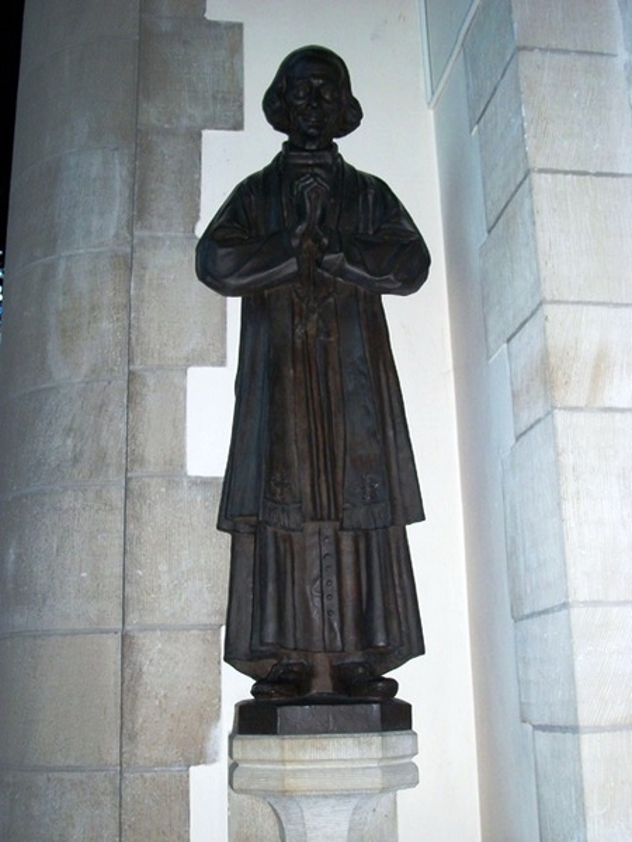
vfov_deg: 46.8
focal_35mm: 40
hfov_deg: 36.0
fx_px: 974
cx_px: 316
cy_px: 421
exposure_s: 1/80
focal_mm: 7.1
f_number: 3.2
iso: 250
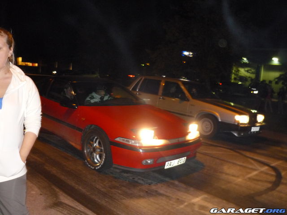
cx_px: 144
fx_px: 274
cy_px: 108
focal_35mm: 33
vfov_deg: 42.9
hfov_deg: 55.4
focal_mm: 5.5
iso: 400
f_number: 2.8
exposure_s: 1/8
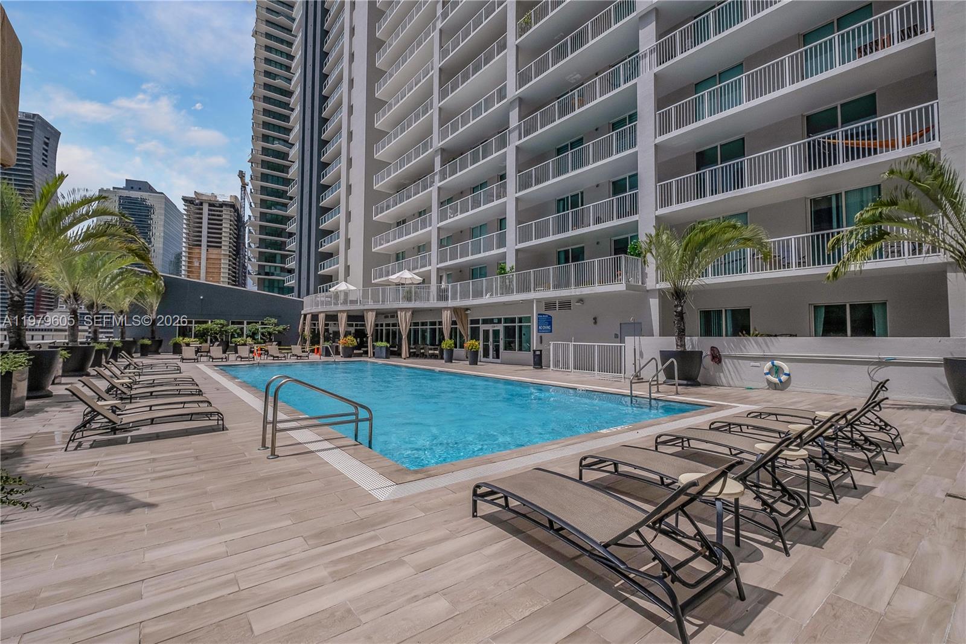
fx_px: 402
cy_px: 322
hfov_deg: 100.4
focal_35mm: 15
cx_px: 483
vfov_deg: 77.3
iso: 800
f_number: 8
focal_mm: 10
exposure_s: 1/4000
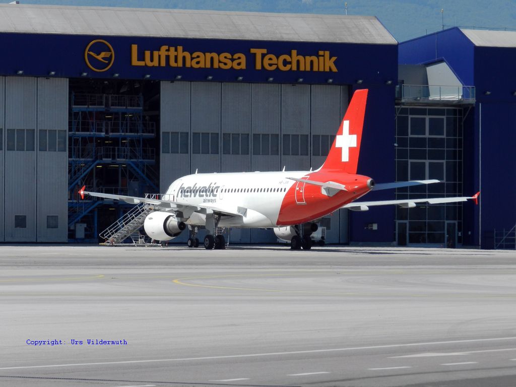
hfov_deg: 8.3
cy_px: 194
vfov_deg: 6.2
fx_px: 3563
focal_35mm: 239
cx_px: 258
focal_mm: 42.4
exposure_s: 1/800
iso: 160
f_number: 6.3
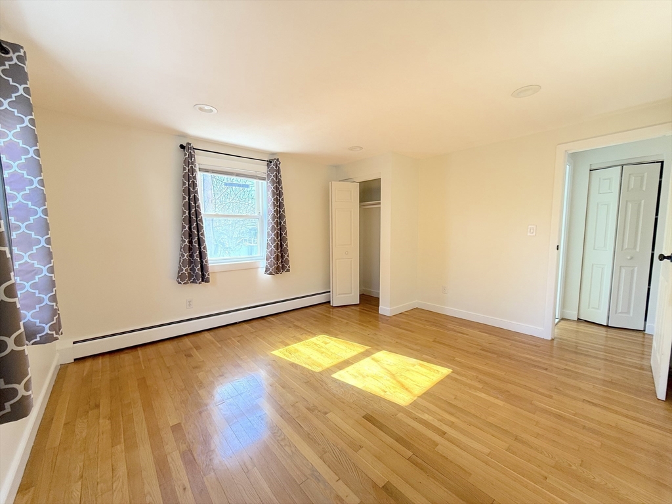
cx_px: 336
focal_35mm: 14
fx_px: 272
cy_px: 252
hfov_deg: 102.1
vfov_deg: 85.7
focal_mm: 2.22
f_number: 2.2
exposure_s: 1/123
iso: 64
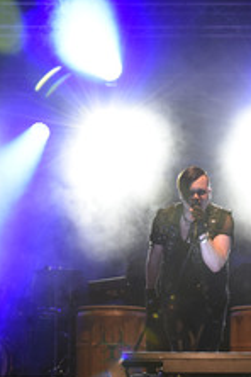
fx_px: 742
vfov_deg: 28.4
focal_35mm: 71
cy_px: 219
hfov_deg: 19.1
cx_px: 189
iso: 1600
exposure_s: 1/60
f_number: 6.3
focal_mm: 35
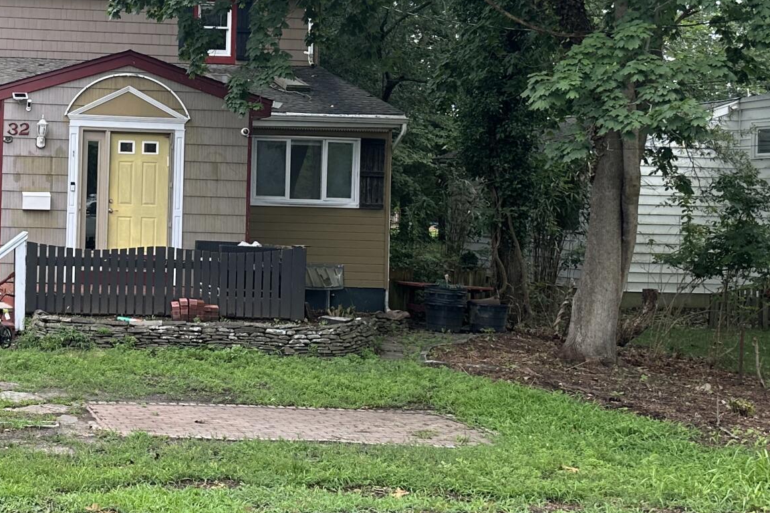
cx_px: 5
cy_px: 179
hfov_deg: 29.0
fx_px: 1390
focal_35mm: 65
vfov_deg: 20.9
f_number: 1.78
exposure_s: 1/654
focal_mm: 6.86
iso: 80
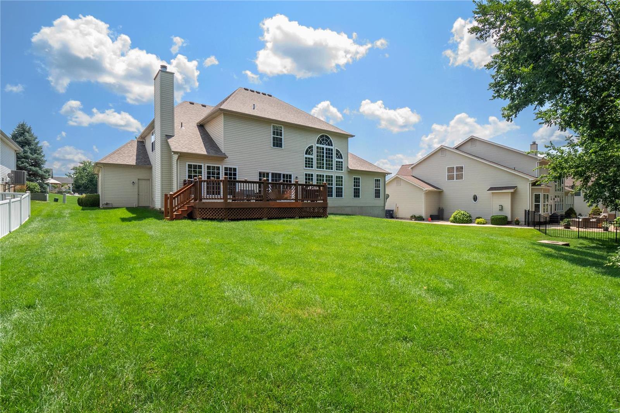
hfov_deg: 96.7
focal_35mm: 16
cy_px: 206
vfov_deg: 73.7
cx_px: 310
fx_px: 275
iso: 400
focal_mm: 8
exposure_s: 1/500
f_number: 8
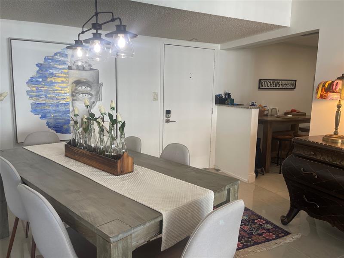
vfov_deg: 54.9
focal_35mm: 25
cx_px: 172
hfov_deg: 69.4
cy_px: 129
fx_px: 248
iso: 100
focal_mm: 5.1
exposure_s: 1/120
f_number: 1.6
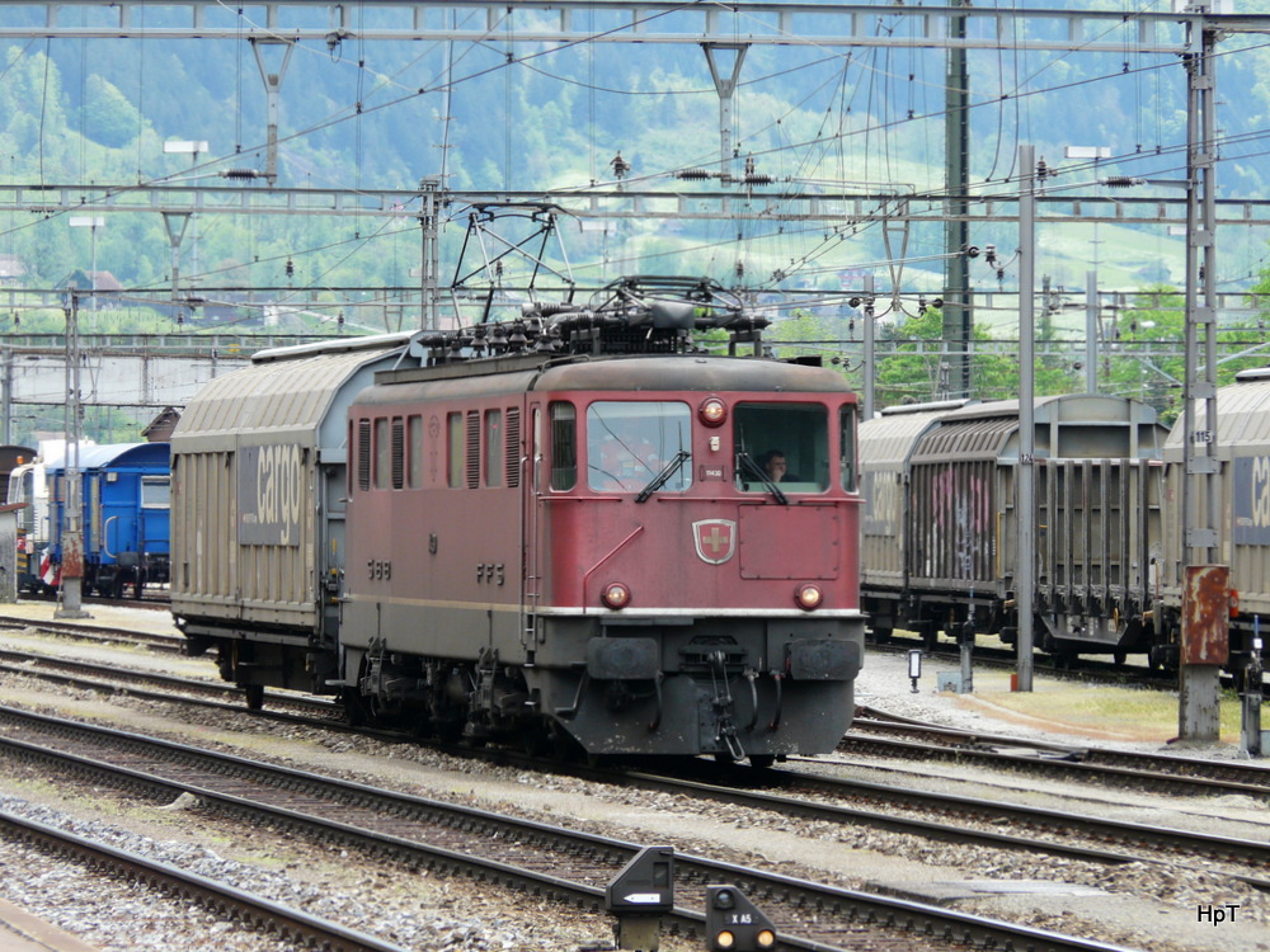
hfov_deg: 6.7
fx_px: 10786
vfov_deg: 5.1
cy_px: 476
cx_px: 635
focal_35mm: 294
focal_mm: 48.2
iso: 100
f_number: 4.5
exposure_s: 1/250
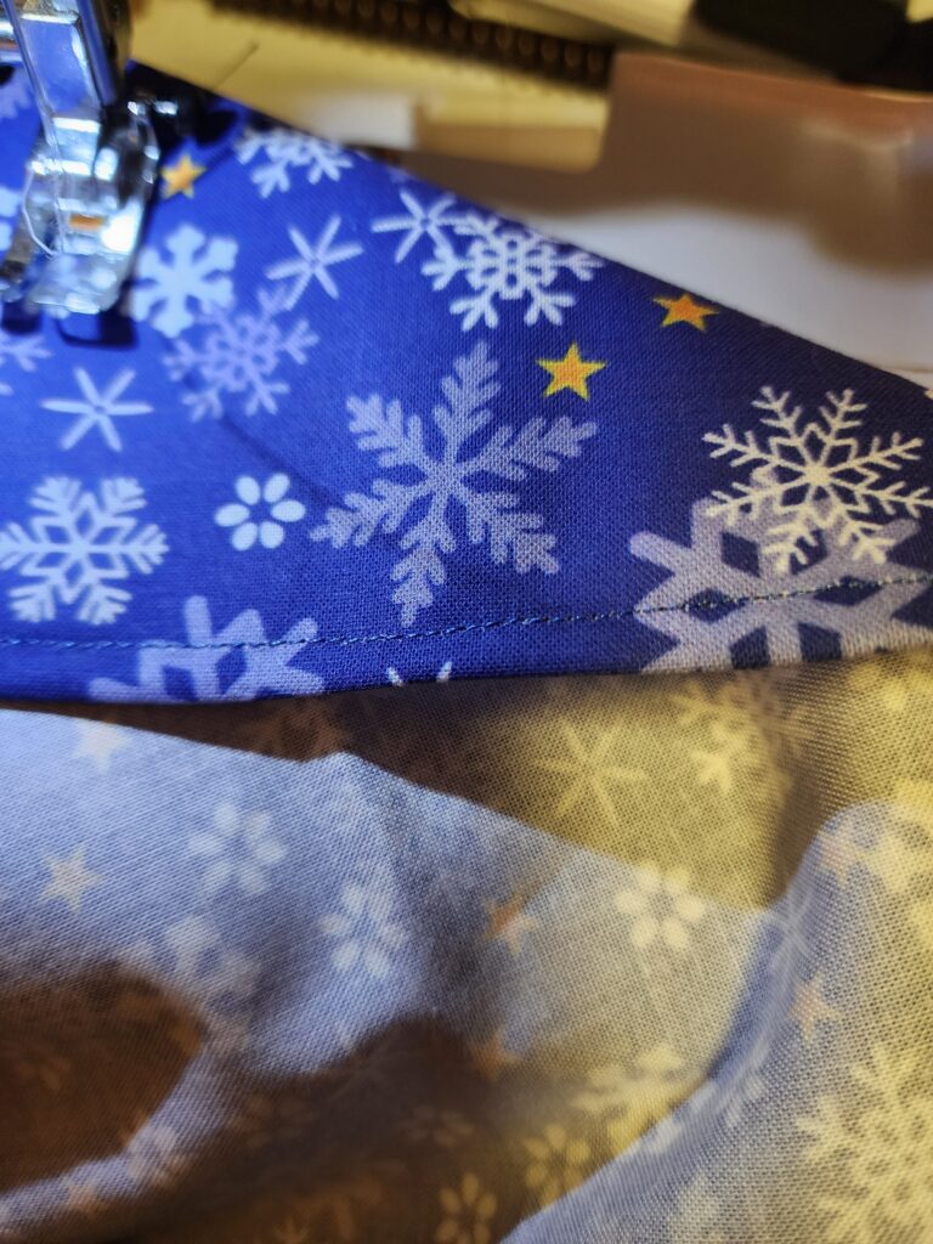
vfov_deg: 73.9
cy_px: 622
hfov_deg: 58.9
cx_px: 466
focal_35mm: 23
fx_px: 827
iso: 400
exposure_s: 1/120
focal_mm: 6.4
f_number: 1.8
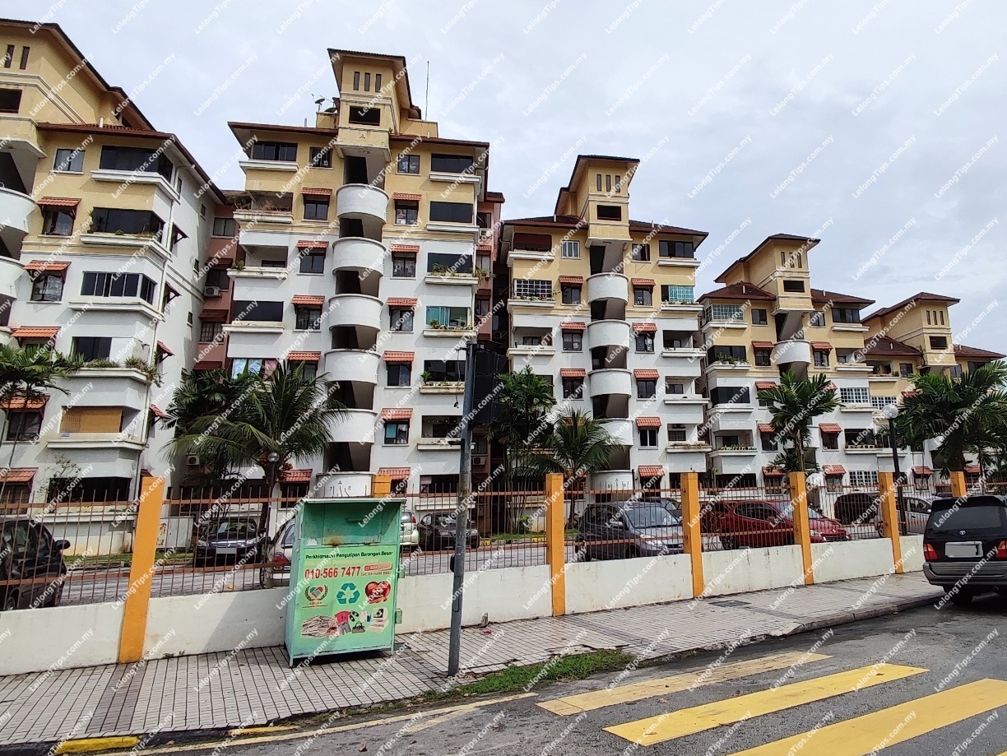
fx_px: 495
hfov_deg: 90.9
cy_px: 362
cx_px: 473
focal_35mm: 17
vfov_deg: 74.7
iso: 50
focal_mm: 1.65
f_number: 2.2
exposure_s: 1/1801
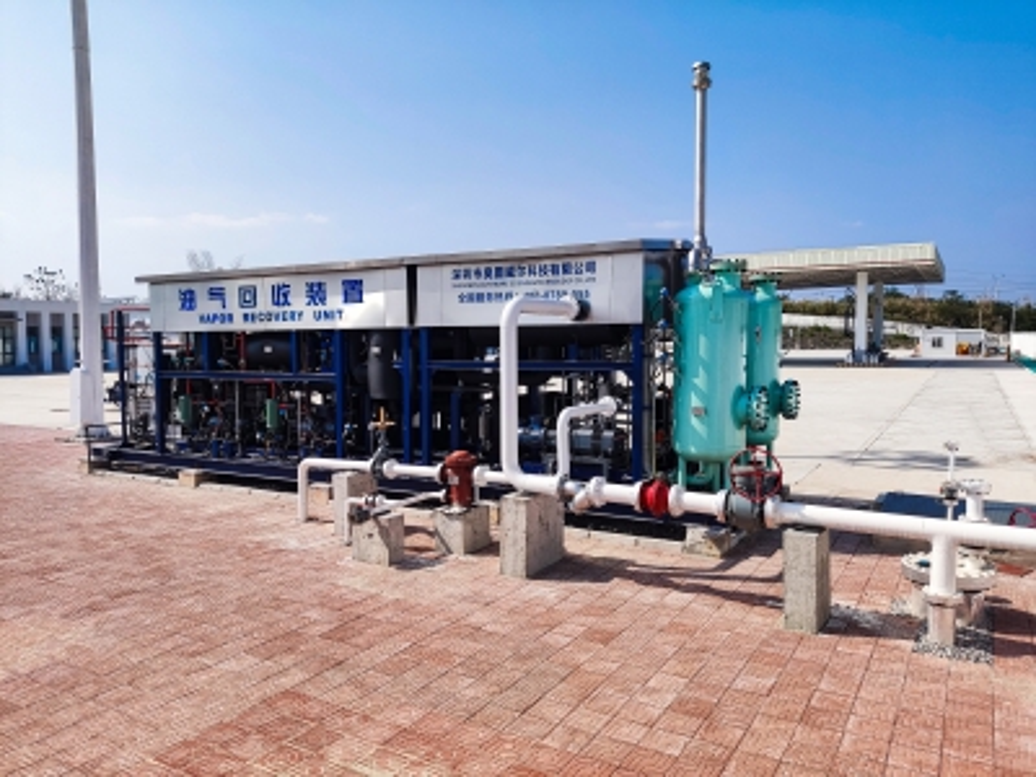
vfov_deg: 53.1
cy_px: 388
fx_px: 778
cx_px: 518
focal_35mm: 26
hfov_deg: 67.3
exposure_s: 1/1757
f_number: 1.79
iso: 50
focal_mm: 4.74
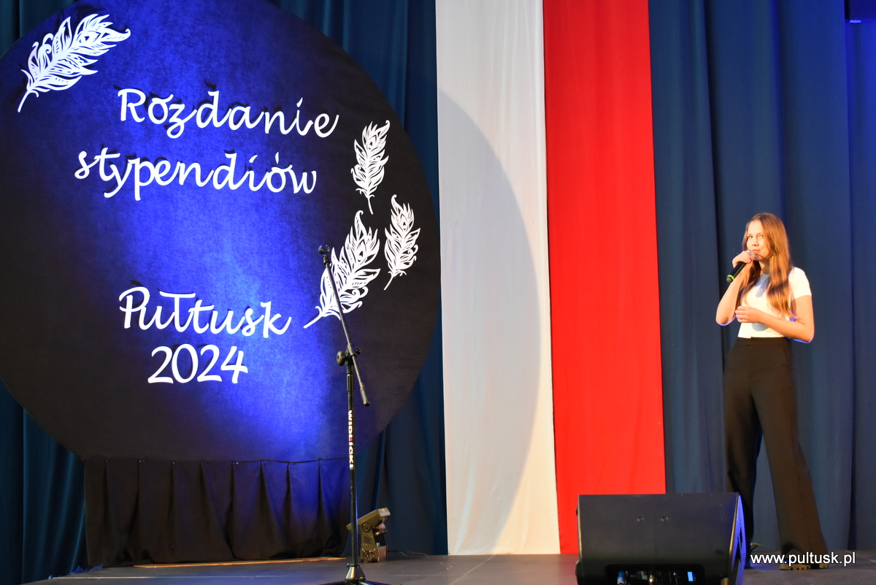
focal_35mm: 60
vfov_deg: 22.6
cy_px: 292
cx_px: 438
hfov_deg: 33.4
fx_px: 1460
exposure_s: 1/60
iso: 1600
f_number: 4.8
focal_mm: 40
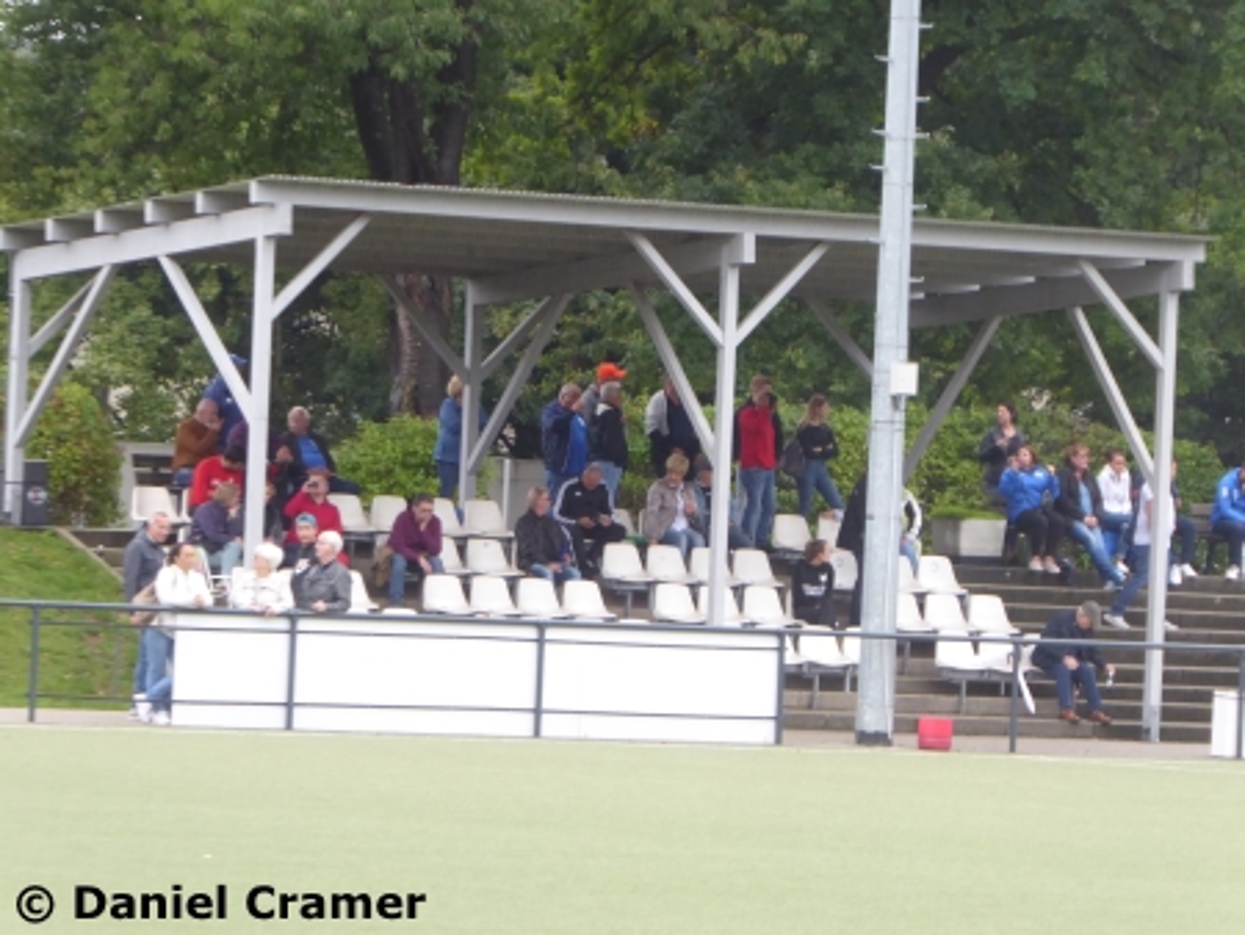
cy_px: 468
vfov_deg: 5.6
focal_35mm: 265
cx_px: 622
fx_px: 9536
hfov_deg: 7.5
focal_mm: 47.5
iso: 400
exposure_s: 1/50
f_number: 5.6
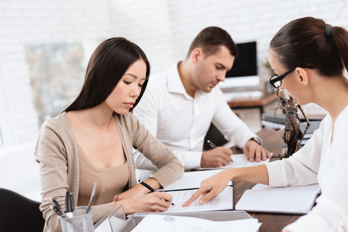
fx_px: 483
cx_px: 174
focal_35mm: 50
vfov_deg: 27.0
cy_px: 116
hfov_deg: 39.6
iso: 250
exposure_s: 1/100
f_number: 2.5
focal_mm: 50
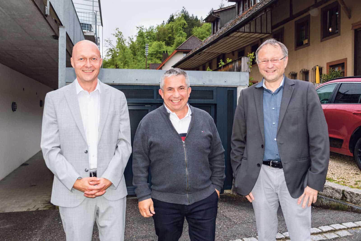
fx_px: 341
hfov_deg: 55.8
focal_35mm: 34
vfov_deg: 38.9
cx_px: 180
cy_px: 120
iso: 400
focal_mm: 23
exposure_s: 1/100
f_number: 3.8
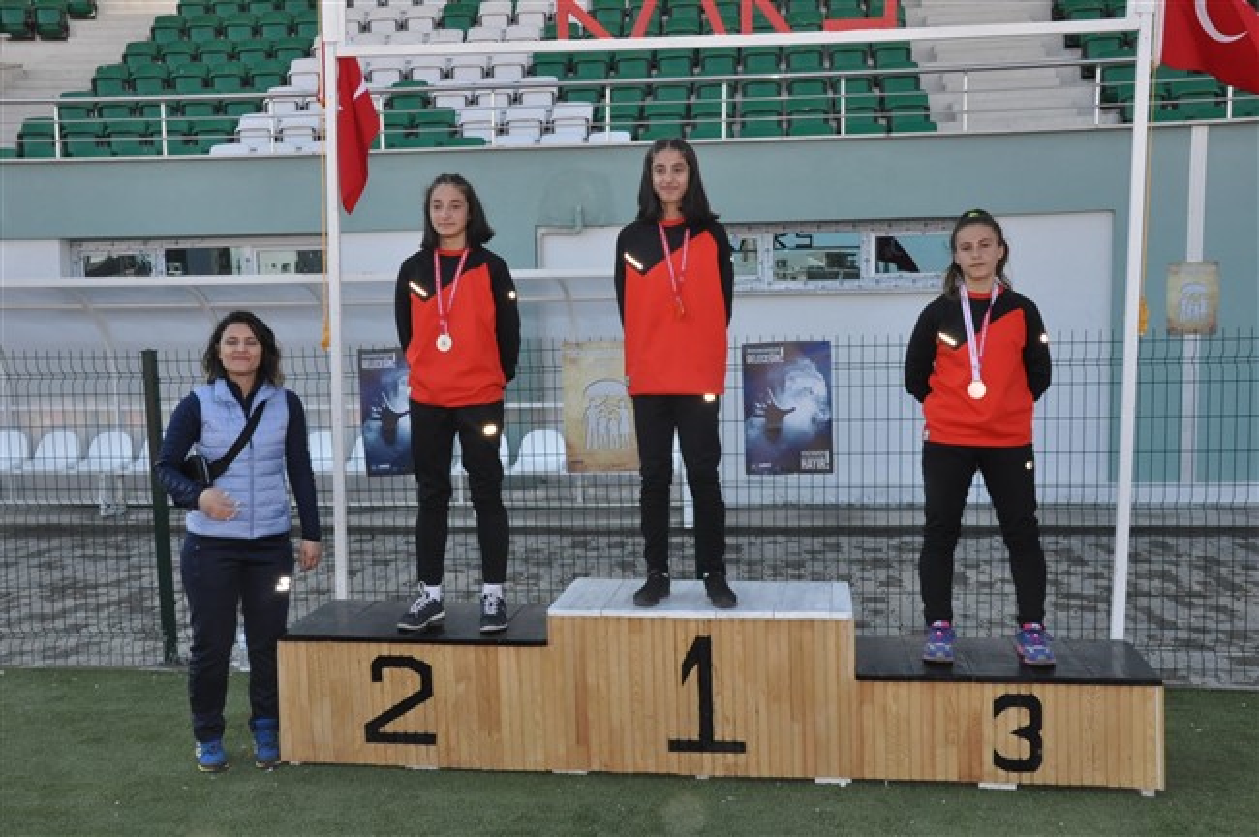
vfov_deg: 35.4
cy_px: 418
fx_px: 1310
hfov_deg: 51.3
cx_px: 630
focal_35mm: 38
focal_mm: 25
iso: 1250
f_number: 16
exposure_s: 1/200
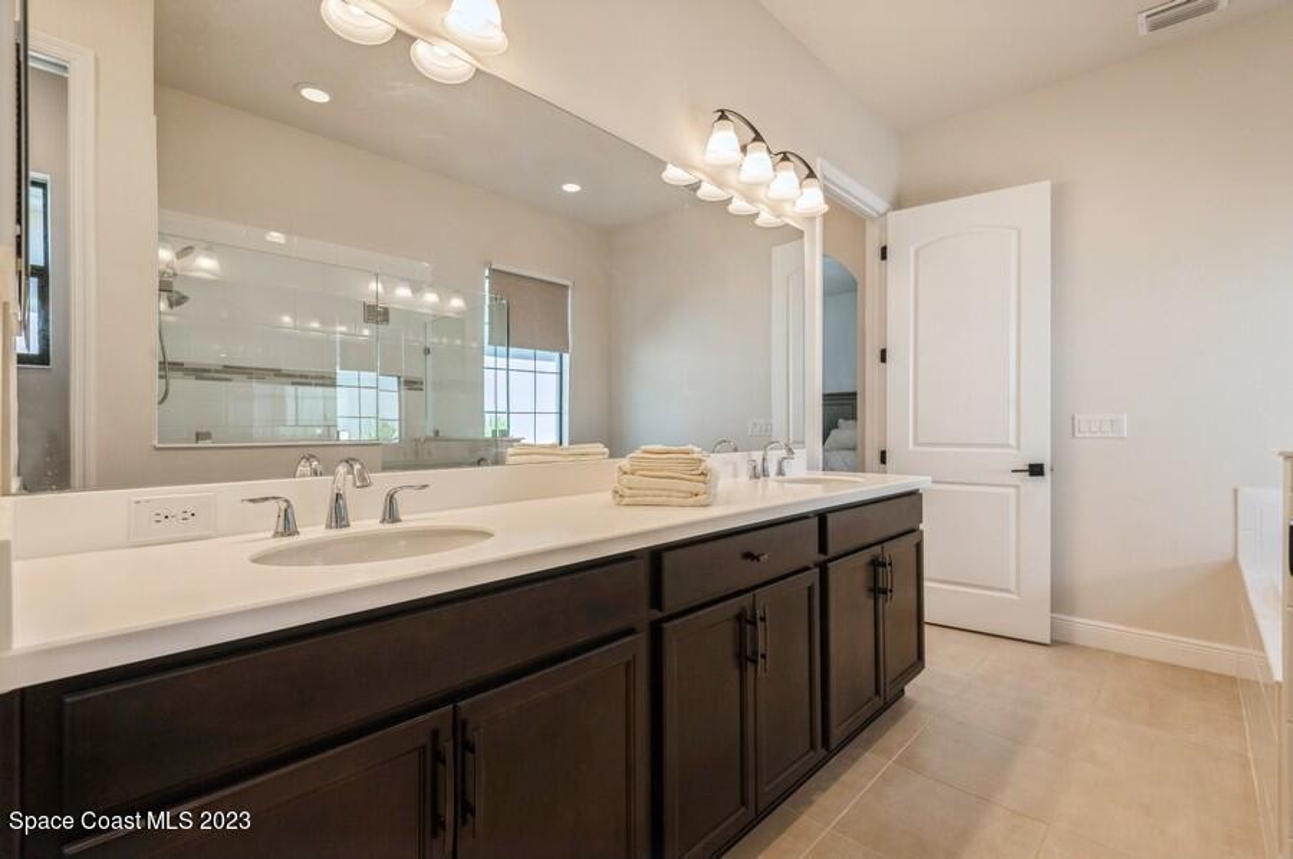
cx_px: 646
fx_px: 574
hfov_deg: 96.8
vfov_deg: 73.6
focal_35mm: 16
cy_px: 430
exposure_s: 1/40
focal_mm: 16
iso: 320
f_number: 8
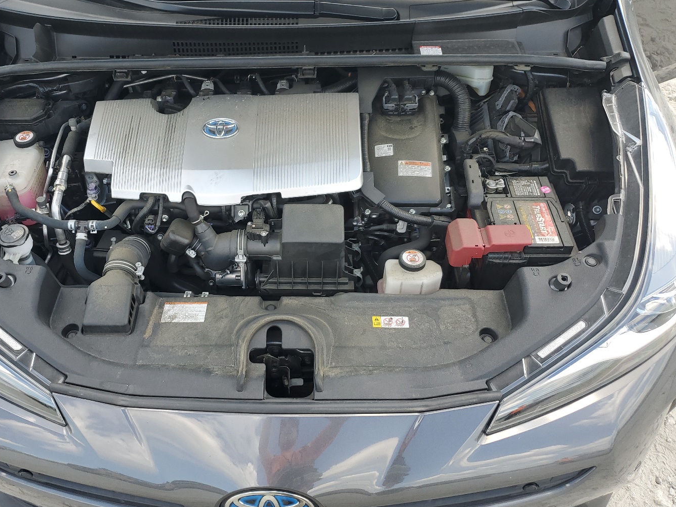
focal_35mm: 31
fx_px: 605
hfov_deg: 58.1
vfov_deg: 45.4
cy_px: 250
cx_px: 283
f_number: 1.5
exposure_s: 1/385
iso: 50
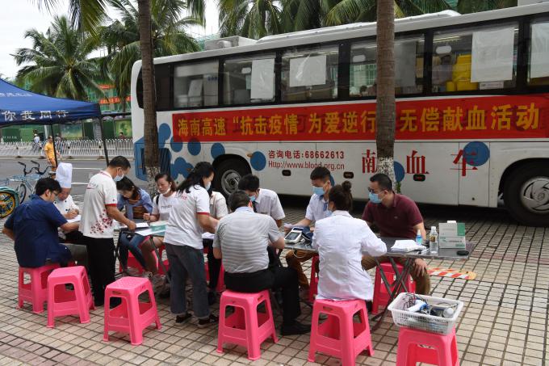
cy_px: 183
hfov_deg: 58.7
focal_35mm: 32
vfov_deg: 41.1
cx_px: 274
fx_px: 488
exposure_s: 1/400
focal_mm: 32
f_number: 11
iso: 1600
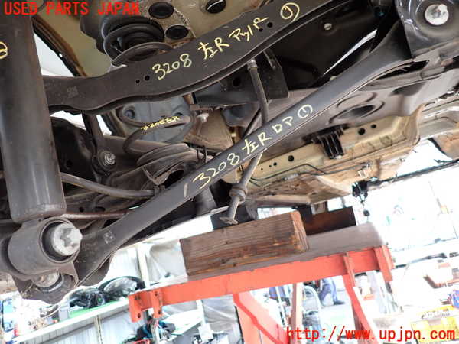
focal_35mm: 25
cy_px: 172
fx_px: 331
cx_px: 230
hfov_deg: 69.4
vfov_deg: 54.9
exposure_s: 1/100
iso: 200
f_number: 2
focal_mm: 4.5
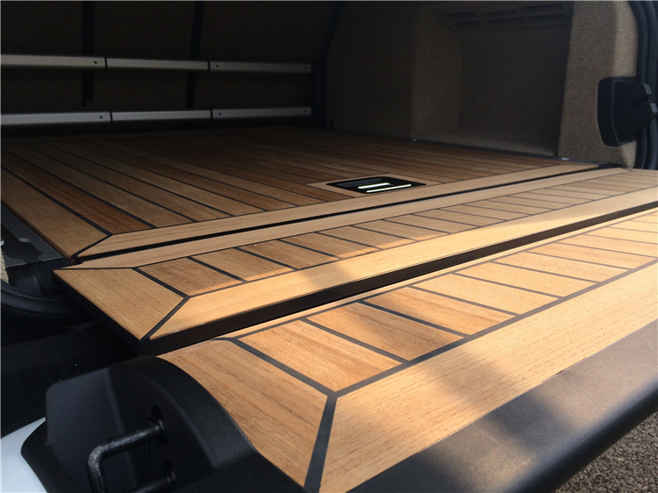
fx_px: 570
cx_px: 329
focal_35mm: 30
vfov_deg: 46.8
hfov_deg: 60.0
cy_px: 246
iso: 32
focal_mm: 4.12
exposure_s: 1/977
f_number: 2.2
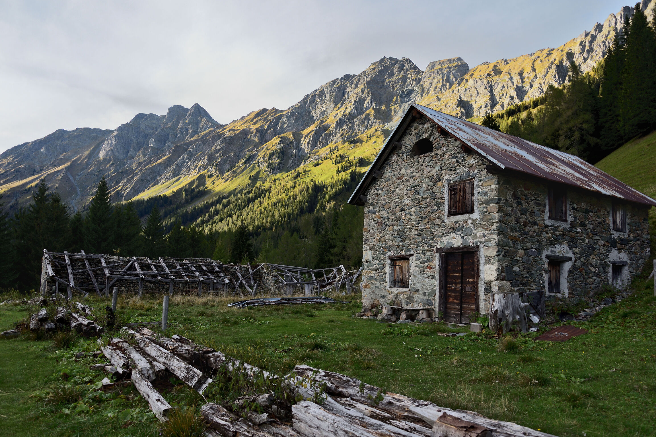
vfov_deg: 51.3
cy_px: 224
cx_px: 337
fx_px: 456
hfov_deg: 71.5
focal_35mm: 25
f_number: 5
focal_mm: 24
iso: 100
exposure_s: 1/100
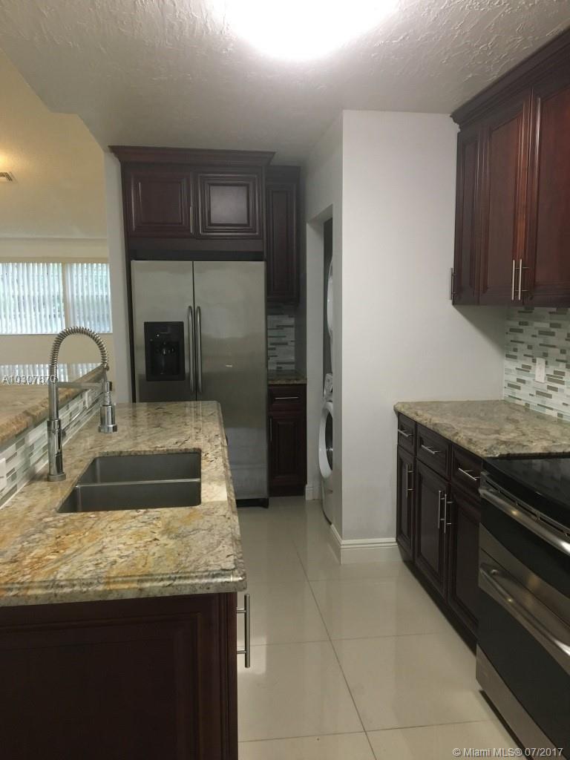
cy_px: 380
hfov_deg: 48.2
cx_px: 285
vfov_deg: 61.7
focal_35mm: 29
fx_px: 637
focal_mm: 4.15
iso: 160
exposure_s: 1/30
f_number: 2.2
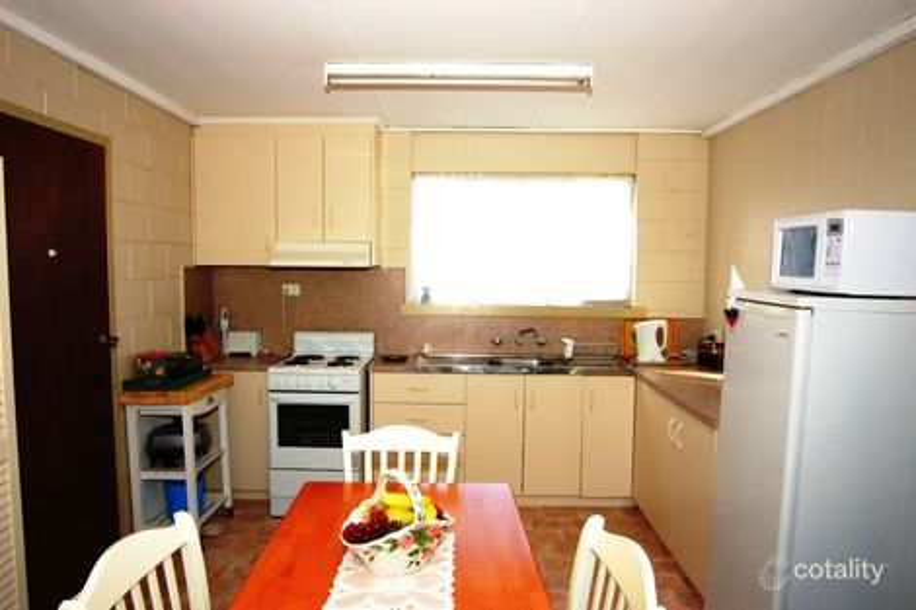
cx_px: 458
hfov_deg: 77.3
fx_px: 572
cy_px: 305
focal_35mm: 22
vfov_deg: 56.1
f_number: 5
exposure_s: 1/100
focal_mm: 15
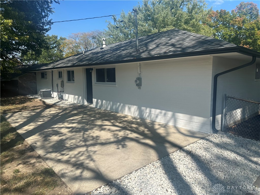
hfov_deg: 71.6
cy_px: 98
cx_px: 130
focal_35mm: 24
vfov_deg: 56.8
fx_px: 180
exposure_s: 1/4762
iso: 80
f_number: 1.78
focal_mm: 6.86
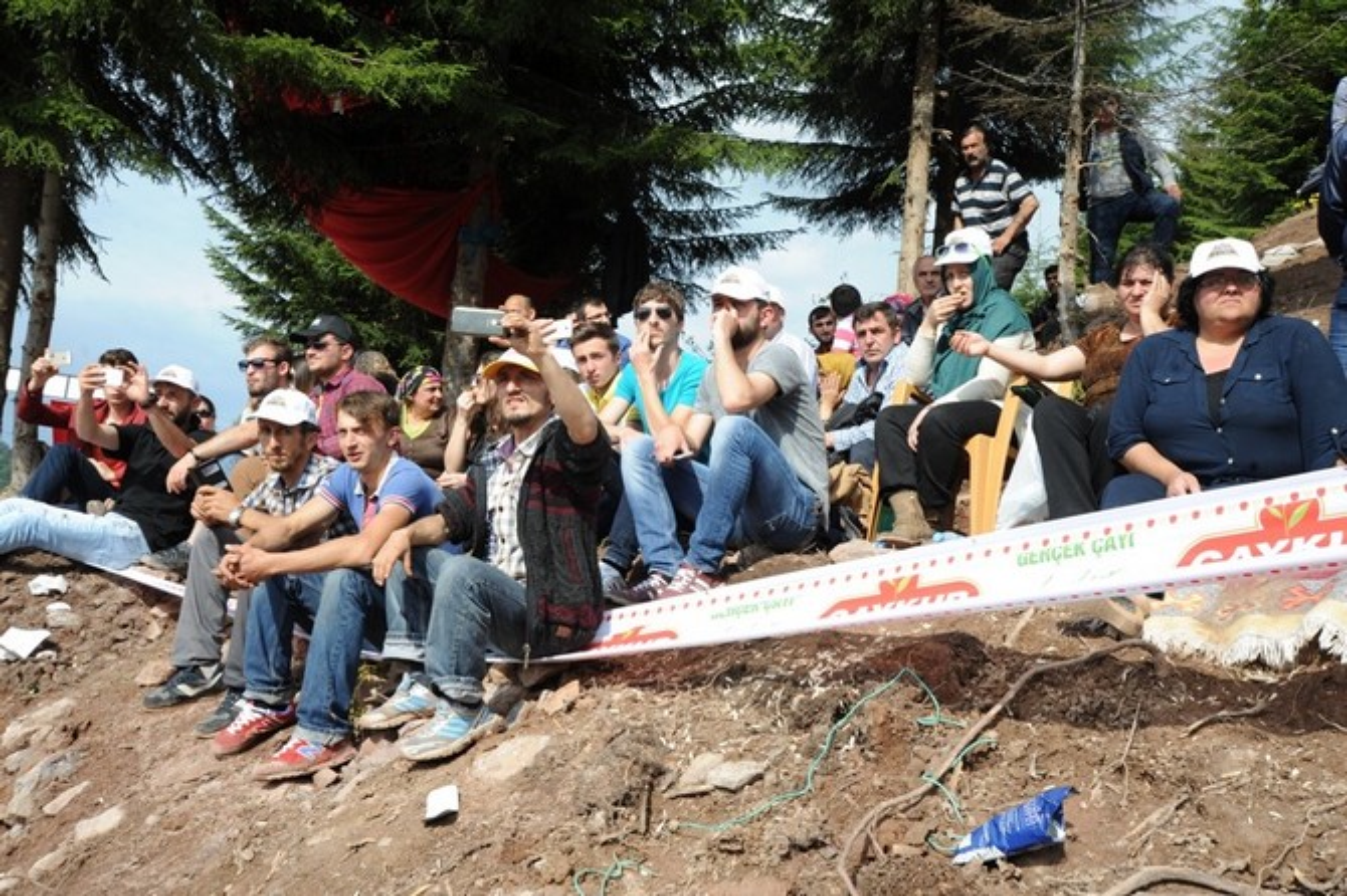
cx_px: 674
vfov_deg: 37.8
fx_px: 1309
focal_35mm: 35
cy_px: 448
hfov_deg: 54.5
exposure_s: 1/160
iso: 200
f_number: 13
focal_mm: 35
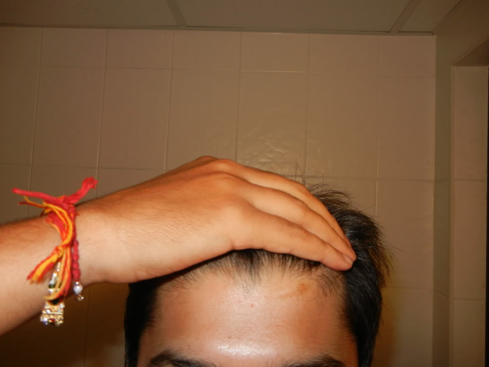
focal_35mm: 31
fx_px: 438
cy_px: 178
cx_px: 246
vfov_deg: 45.4
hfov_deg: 58.4
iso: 200
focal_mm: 5.4
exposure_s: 1/30
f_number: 3.5
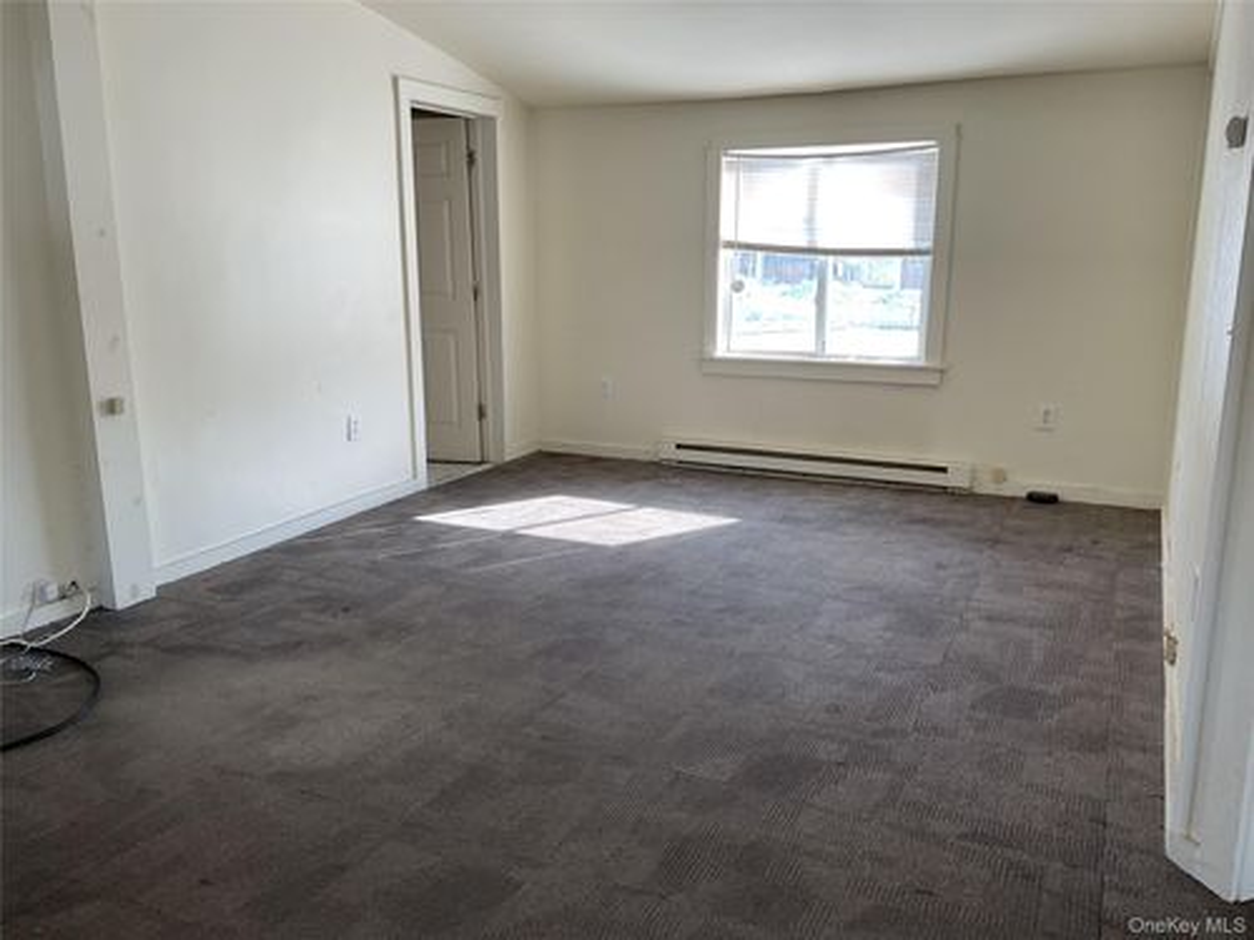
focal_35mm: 29
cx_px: 627
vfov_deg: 48.2
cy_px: 470
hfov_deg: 61.7
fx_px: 1051
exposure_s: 1/120
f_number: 1.8
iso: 32
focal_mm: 3
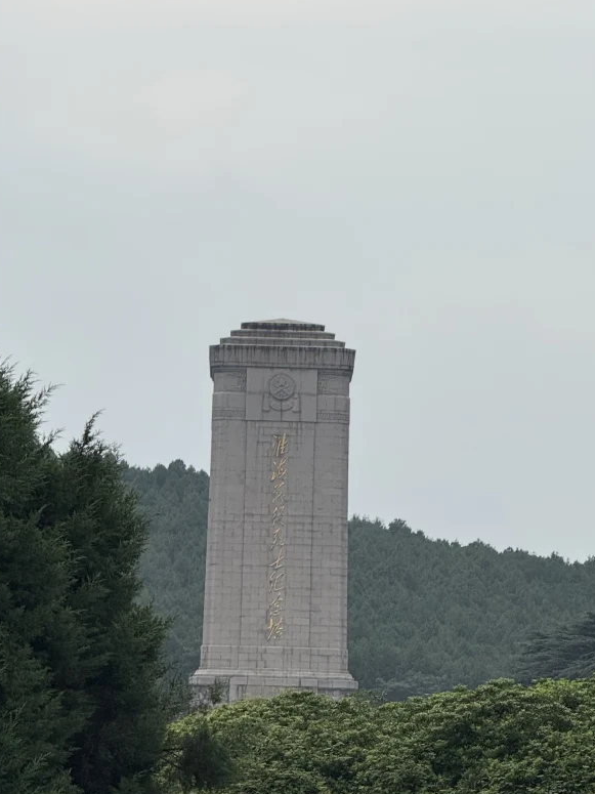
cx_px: 358
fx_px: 5112
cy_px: 586
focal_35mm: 223
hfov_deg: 6.7
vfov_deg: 8.9
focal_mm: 15.66
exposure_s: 1/2283
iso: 50
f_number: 2.8
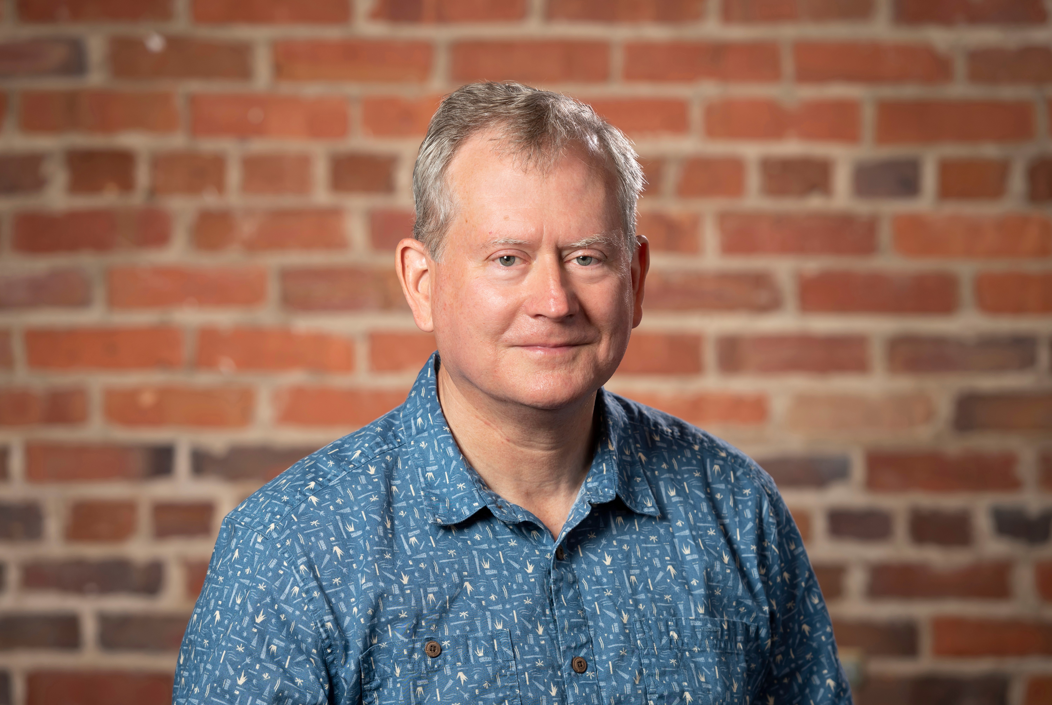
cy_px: 352
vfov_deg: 9.2
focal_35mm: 150
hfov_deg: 13.7
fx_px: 4390
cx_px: 526
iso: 125
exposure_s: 1/160
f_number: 4
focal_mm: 150
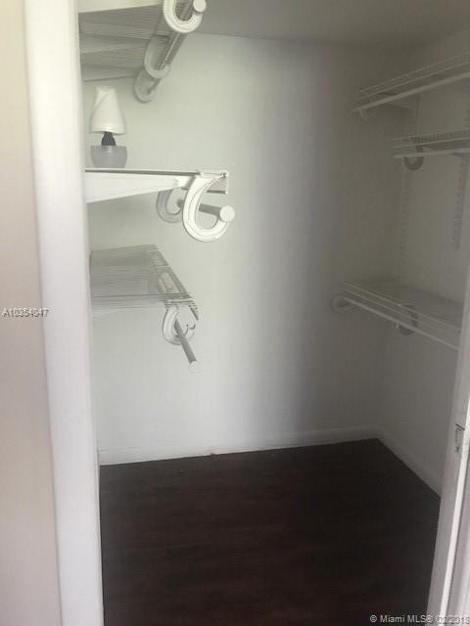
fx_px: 507
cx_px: 235
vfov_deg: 63.4
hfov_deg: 49.7
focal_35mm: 28
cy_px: 313
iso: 100
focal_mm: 3.99
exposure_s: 1/6
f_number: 1.8
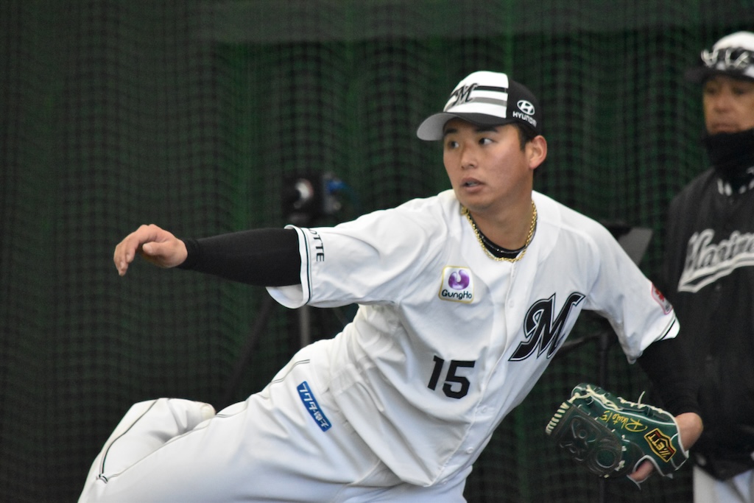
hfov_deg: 4.6
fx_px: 9426
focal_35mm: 450
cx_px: 377
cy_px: 252
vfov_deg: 3.1
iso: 10000
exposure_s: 1/1600
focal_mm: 300
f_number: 5.6
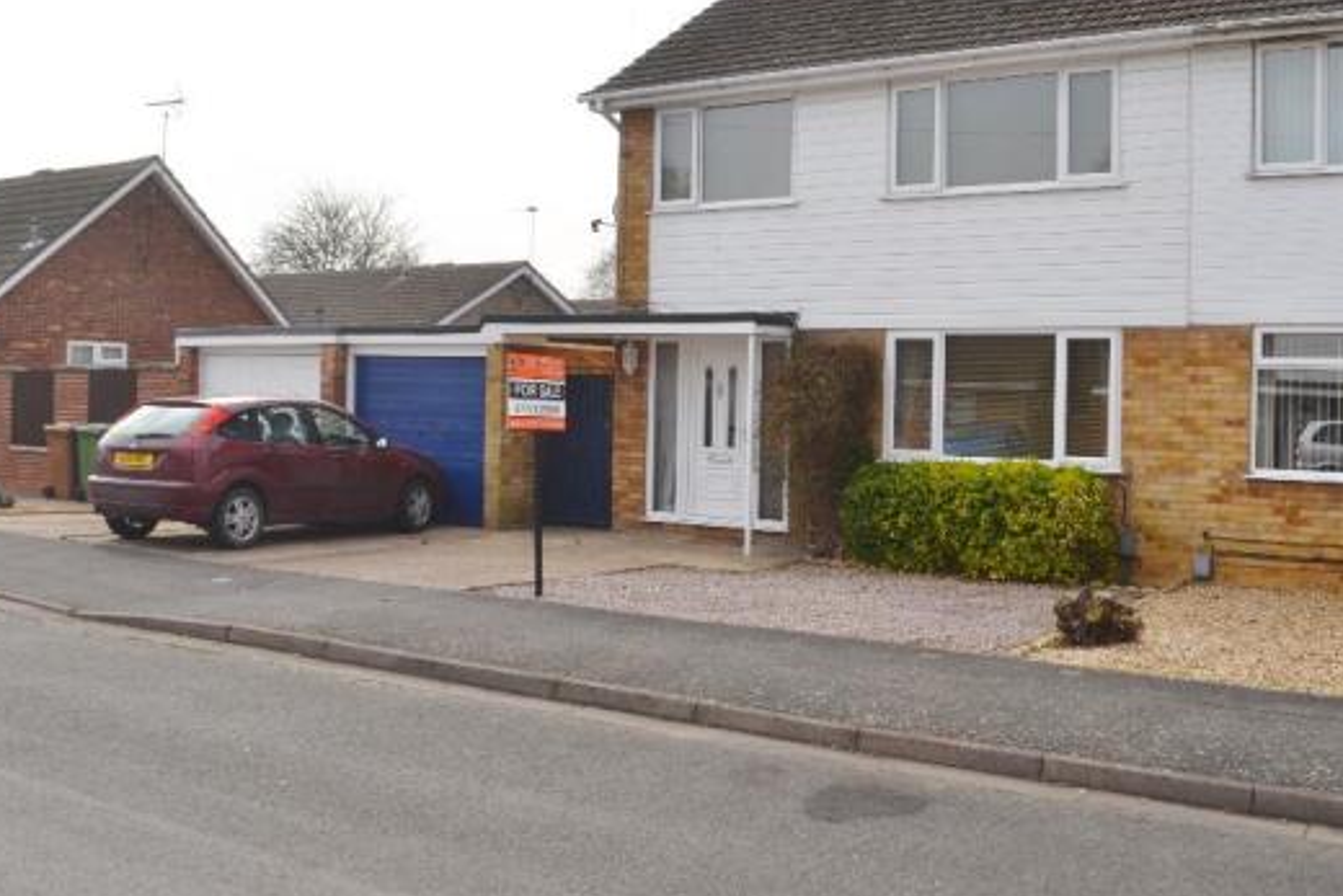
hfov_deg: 55.8
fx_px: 1269
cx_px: 644
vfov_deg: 38.8
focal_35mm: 34
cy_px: 365
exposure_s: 1/200
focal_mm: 18
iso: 100
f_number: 9
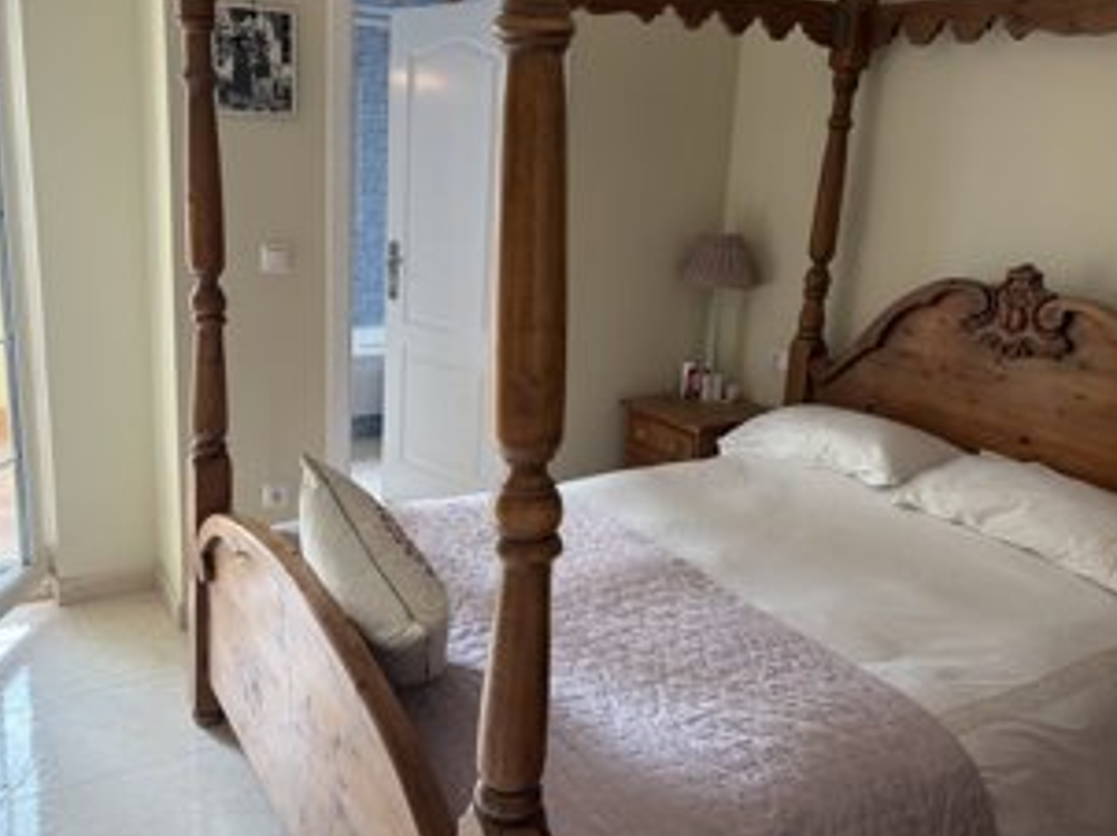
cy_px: 396
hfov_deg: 58.3
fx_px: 1000
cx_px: 522
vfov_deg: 45.4
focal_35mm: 31
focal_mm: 5.96
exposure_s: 1/100
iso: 50
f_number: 1.6
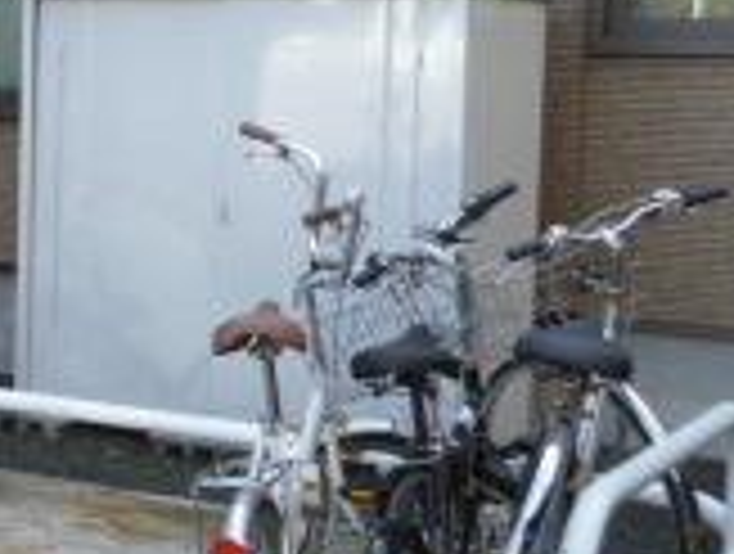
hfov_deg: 17.6
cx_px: -513
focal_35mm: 94
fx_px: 1998
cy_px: 185
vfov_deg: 15.8
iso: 80
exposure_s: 1/160
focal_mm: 4.3
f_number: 2.8
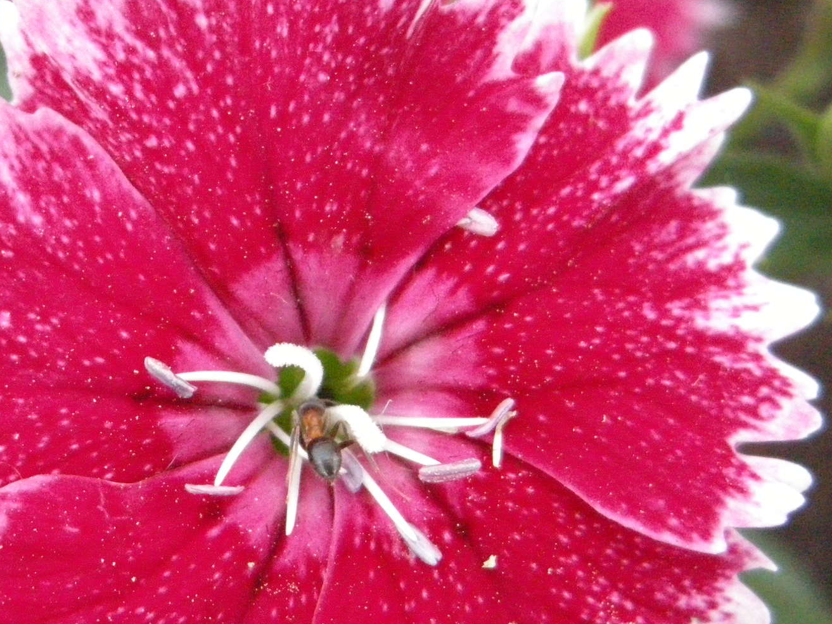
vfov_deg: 22.9
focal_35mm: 64
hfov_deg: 30.2
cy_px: 400
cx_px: 329
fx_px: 1538
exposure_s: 1/629
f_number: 2.7
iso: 800
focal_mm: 7.5
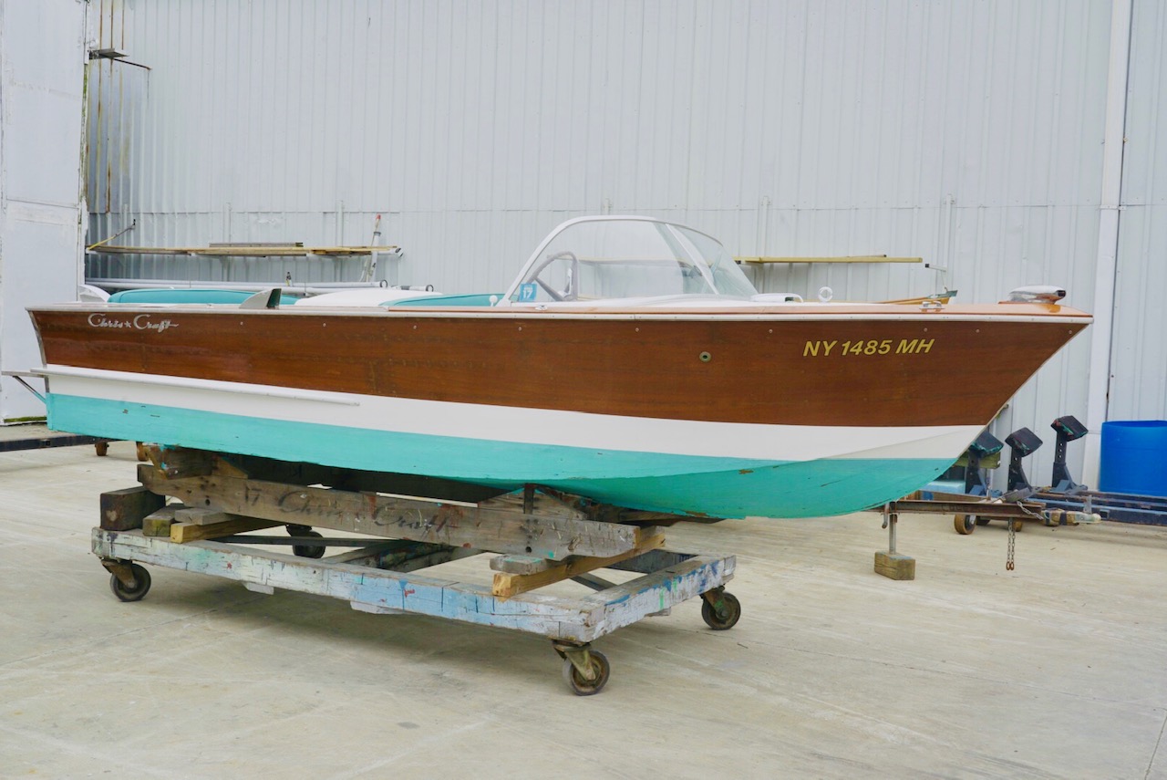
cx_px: 584
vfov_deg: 35.1
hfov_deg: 50.7
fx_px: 1232
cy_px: 390
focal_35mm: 38
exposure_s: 1/15
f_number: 18
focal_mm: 38
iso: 100
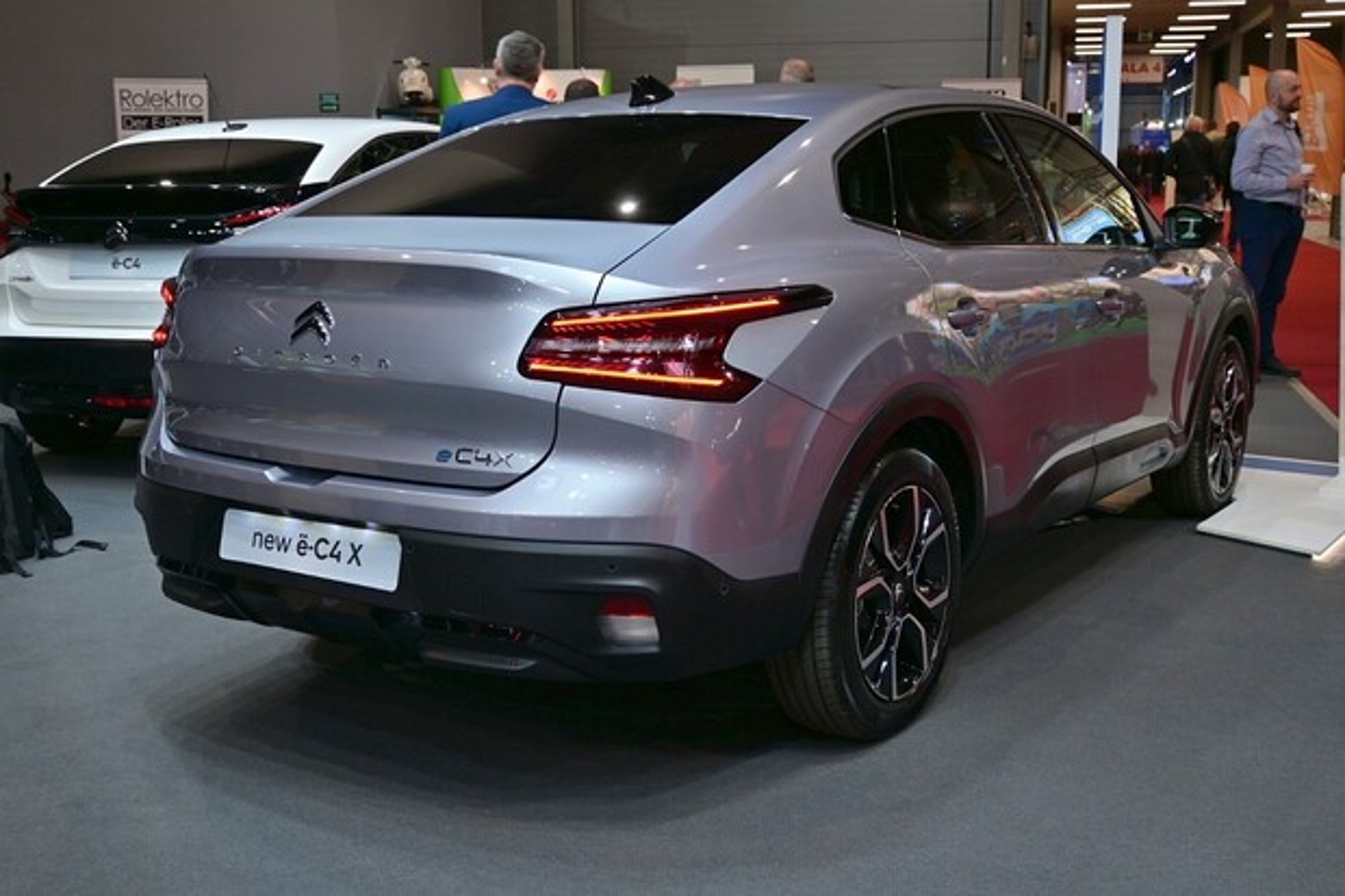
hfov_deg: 48.7
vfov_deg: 33.6
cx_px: 672
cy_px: 448
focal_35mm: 40
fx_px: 1485
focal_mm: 26.5
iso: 140
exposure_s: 1/40
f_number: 4.5
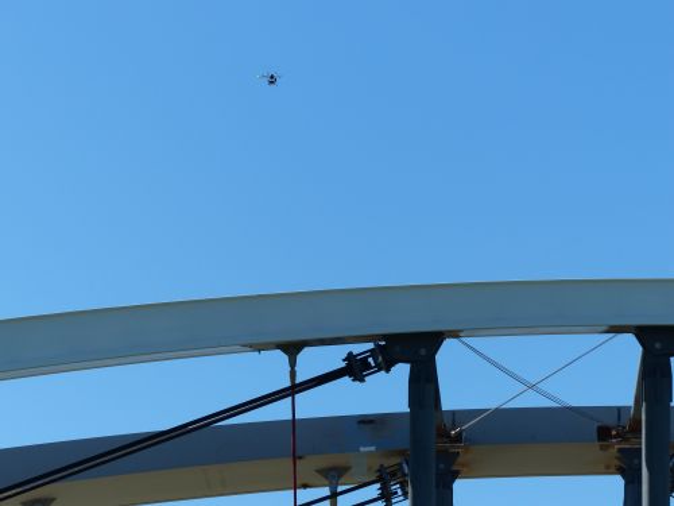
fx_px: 2823
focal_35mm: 145
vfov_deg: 10.2
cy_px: 253
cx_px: 337
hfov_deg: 13.6
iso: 100
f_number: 4
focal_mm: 26.1
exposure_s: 1/1000
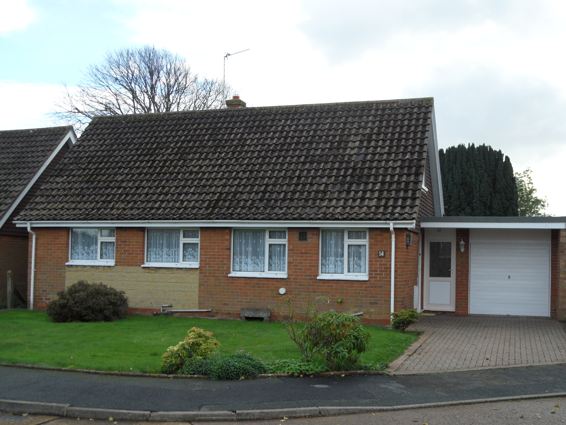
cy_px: 212
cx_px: 283
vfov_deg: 36.0
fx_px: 654
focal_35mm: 40
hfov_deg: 46.8
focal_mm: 6.5
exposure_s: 1/180
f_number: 3.6
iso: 80
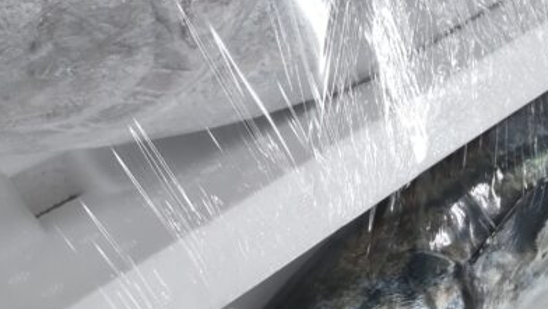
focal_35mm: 64
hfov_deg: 32.6
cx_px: 199
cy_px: -18
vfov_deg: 18.3
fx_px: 930
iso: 97
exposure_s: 1/50
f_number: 2
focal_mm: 3.43
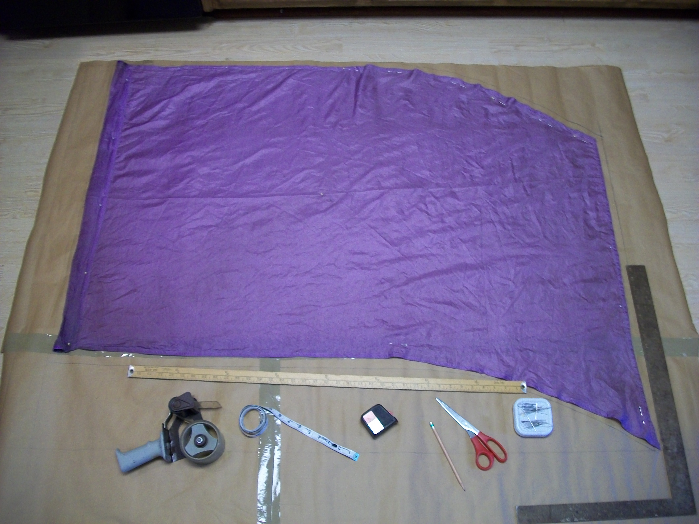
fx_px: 646
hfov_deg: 56.8
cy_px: 262
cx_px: 350
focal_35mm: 32
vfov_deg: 44.2
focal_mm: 5.7
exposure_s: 1/20
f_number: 2.9
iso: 160
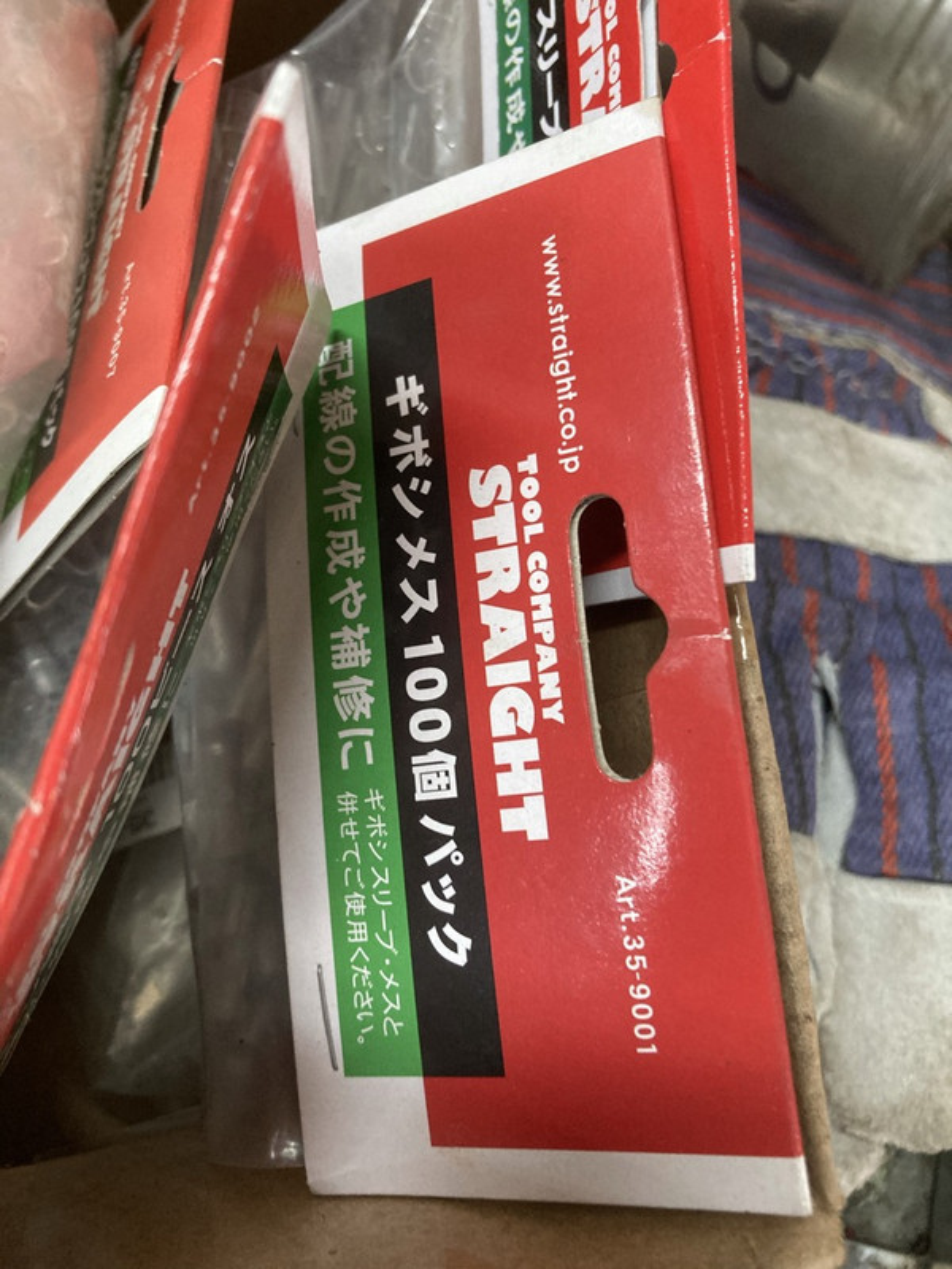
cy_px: 634
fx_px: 1027
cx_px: 476
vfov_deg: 63.4
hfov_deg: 49.7
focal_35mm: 28
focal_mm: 3.99
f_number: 1.8
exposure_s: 1/40
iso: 250
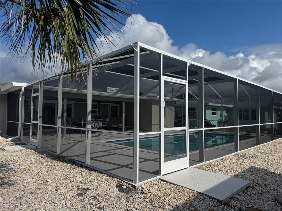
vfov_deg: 56.8
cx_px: 141
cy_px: 106
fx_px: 196
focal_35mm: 24
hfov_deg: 71.6
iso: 80
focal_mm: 6.76
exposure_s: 1/7937
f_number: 1.78
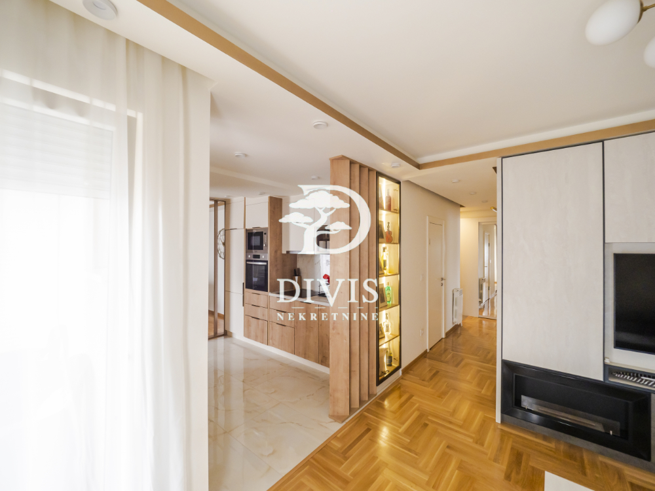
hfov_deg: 102.1
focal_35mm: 14
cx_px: 328
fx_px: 265
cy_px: 246
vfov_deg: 85.7
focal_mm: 7
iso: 400
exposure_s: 1/50
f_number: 4
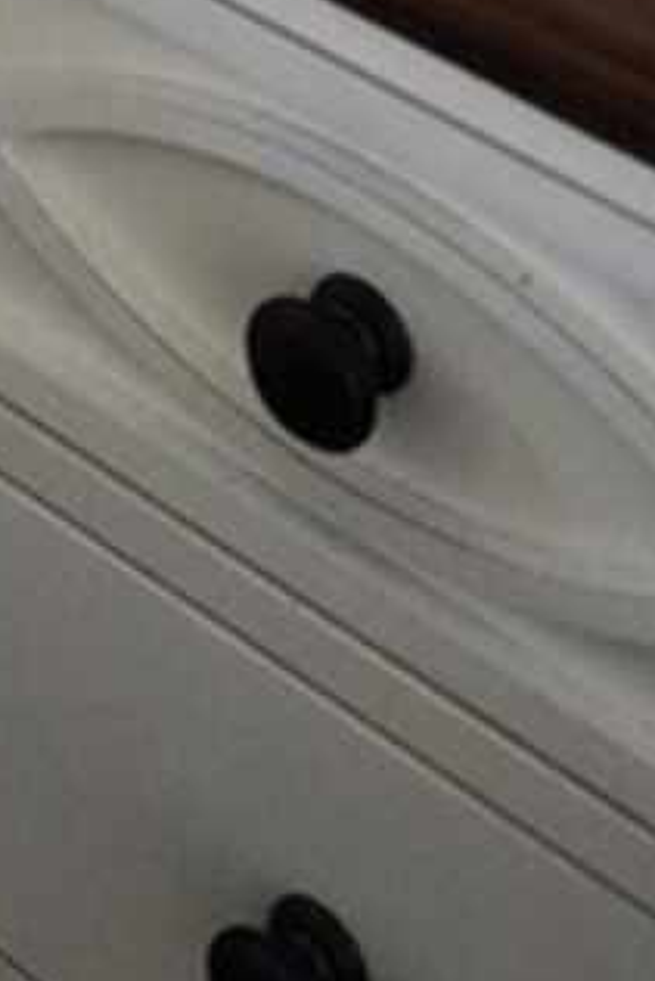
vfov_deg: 12.0
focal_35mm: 129
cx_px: -534
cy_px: -1524
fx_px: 3517
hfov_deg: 10.0
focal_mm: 6.4
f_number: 1.8
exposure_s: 1/60
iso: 320
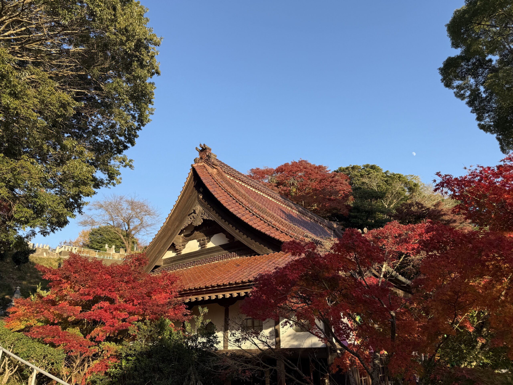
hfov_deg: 71.6
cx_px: 256
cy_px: 192
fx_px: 356
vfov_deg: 56.8
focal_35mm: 24
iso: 80
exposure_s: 1/1464
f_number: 1.78
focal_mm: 6.76
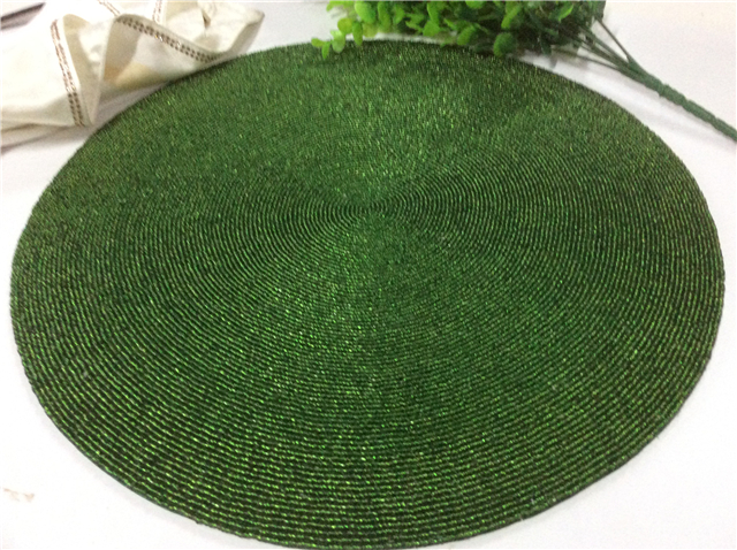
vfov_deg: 44.1
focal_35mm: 32
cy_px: 275
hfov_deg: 56.9
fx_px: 680
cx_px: 368
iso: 250
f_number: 2.4
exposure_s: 1/20
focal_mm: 3.3
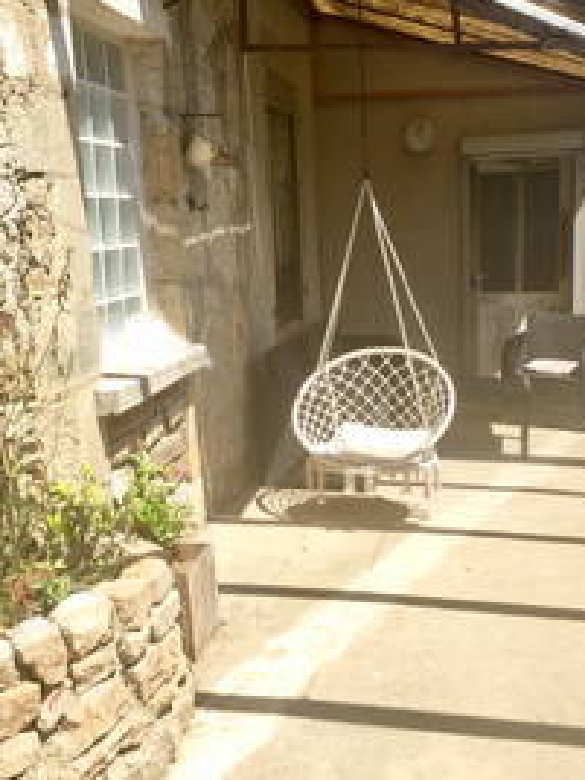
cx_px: 338
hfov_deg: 36.7
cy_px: 390
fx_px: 879
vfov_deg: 47.9
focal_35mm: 39
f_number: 2.2
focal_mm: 4.15
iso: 32
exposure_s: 1/1041
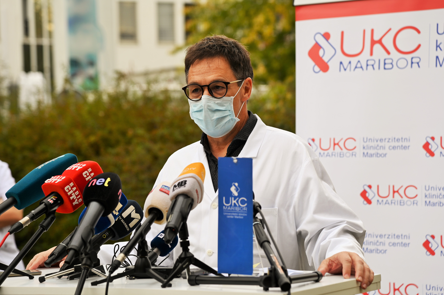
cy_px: 148
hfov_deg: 17.1
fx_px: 1479
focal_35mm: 120
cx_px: 222
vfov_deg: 11.4
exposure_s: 1/250
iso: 200
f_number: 5
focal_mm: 120
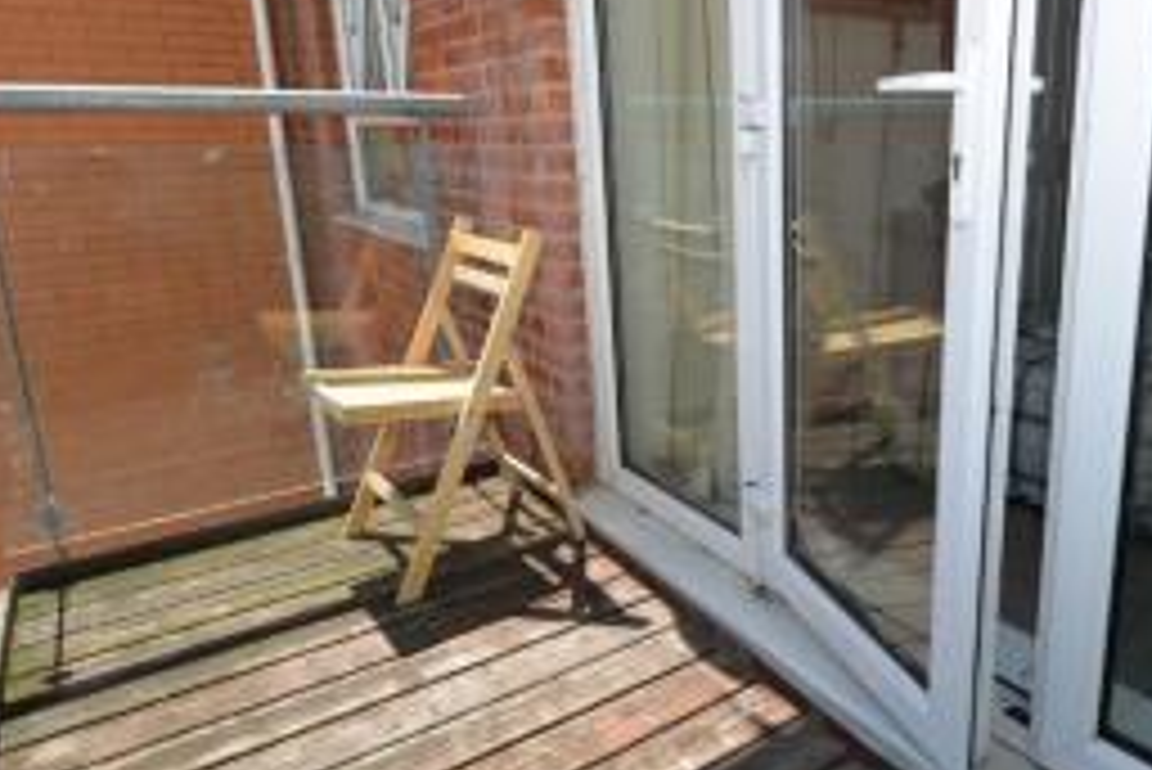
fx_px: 832
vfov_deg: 49.6
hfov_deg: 66.8
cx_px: 801
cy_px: 353
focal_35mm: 26
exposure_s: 1/200
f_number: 7.1
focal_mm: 14
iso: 100
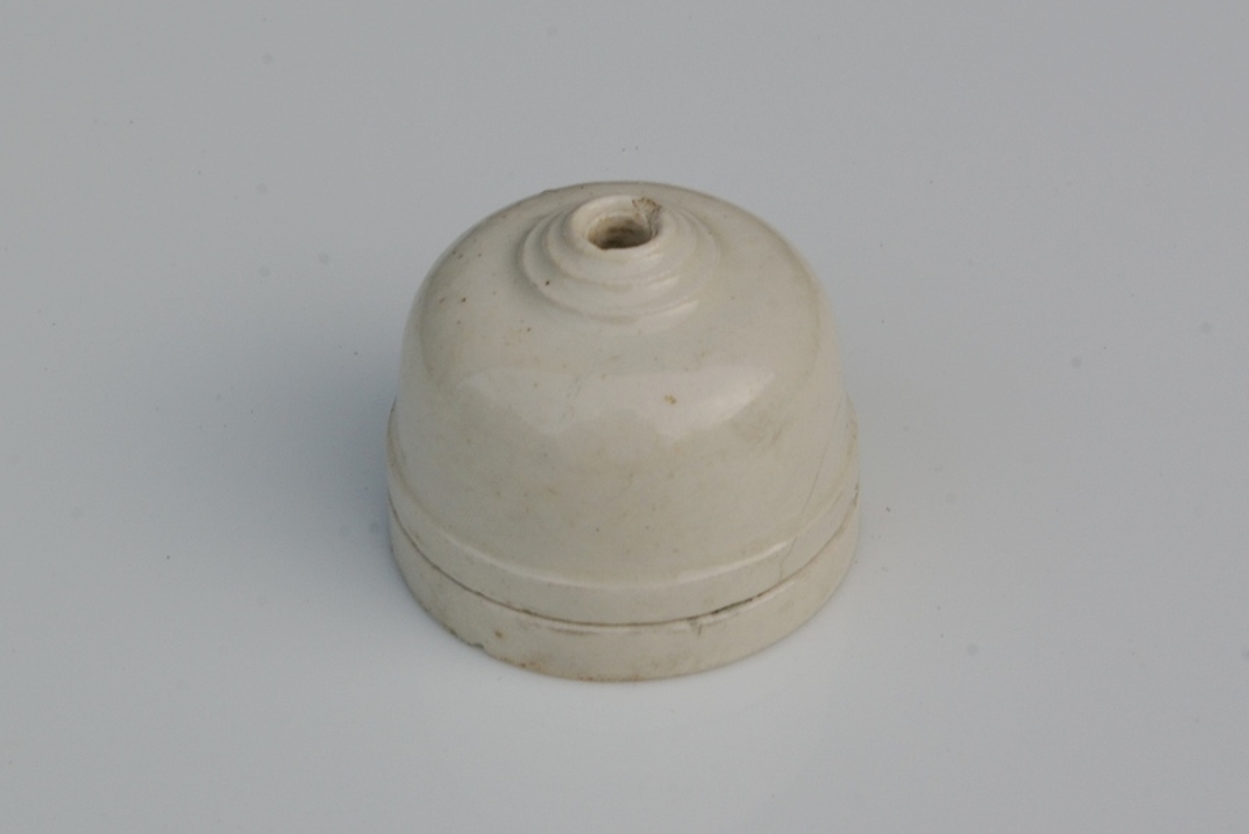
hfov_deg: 29.9
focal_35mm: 68
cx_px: 624
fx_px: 2343
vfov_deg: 20.2
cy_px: 417
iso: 200
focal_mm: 45
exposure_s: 1/45
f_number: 16
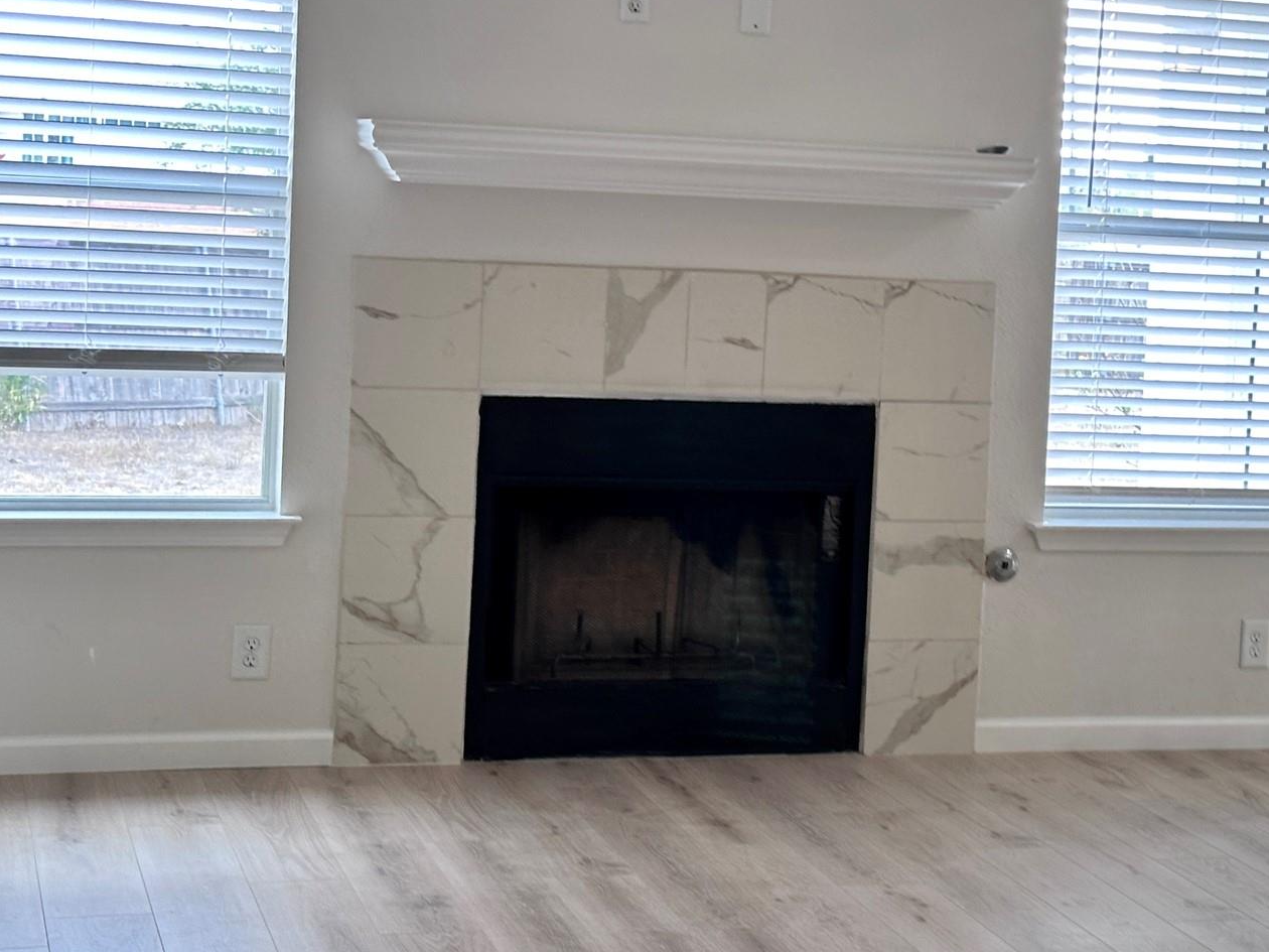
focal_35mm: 78
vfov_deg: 18.9
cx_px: 950
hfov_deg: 24.7
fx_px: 2859
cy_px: 364
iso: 100
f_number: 1.78
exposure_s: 1/60
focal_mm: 6.86
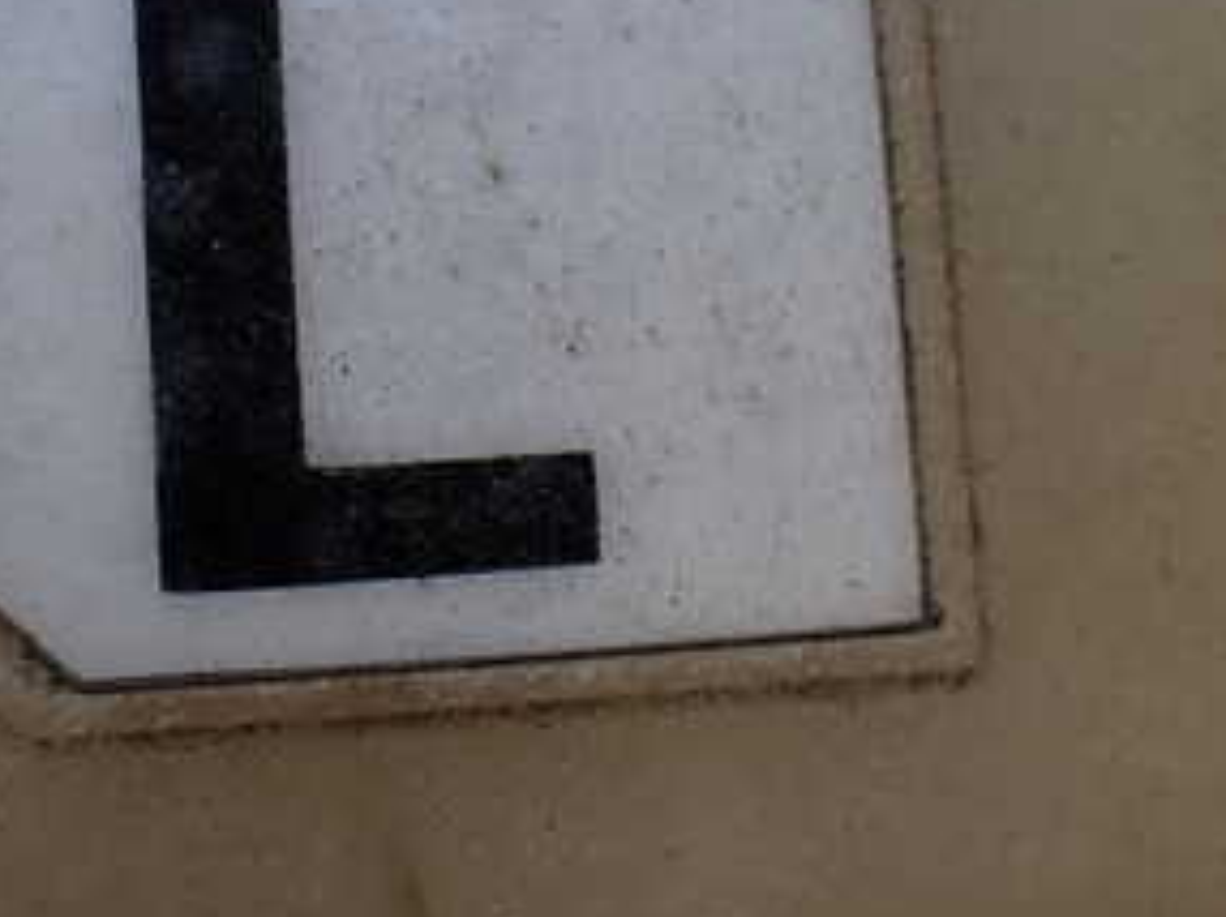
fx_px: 2229
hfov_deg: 30.7
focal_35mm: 63
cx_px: 510
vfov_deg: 22.9
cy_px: 184
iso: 100
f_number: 3.2
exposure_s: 1/400
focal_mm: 5.4
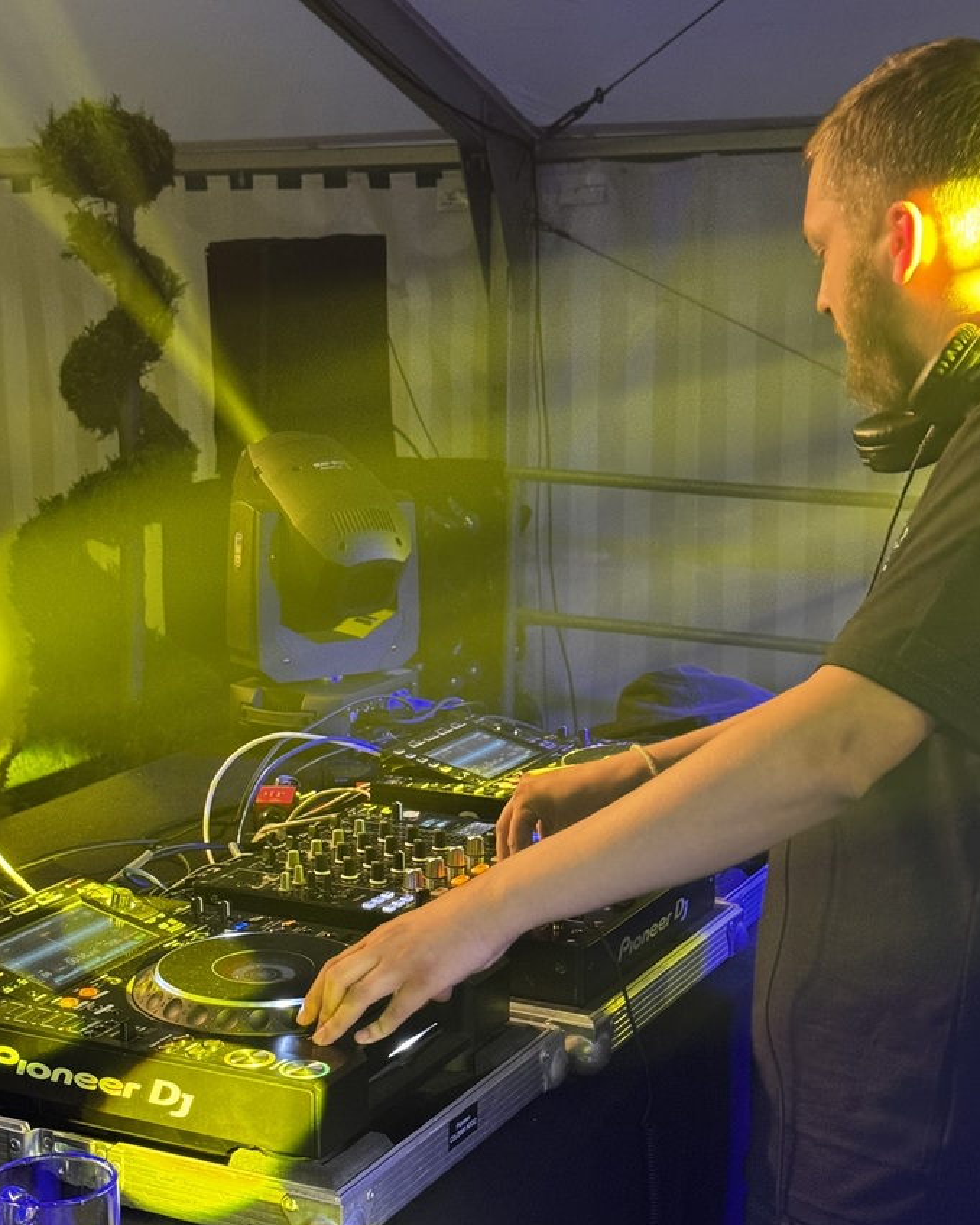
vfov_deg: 31.8
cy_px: 760
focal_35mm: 59
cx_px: 415
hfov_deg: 25.8
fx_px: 2138
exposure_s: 1/39
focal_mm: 6.76
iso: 320
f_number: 1.78
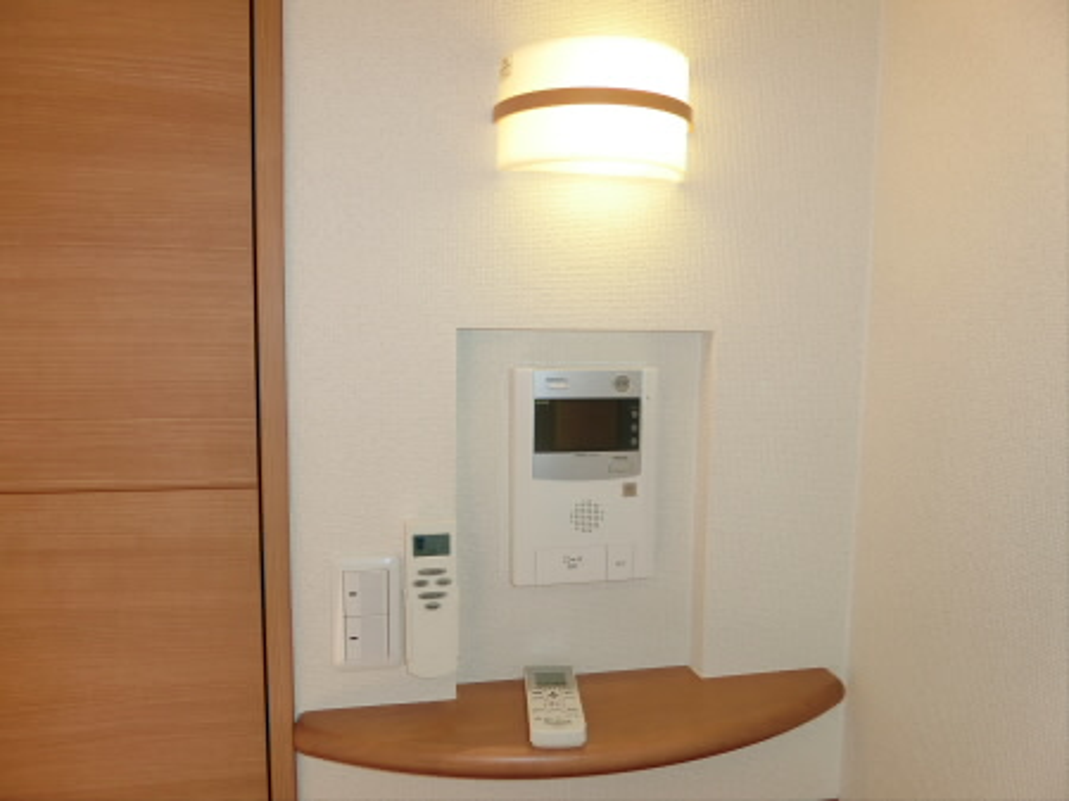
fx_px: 772
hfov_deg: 69.4
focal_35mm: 25
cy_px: 400
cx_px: 534
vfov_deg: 54.8
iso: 100
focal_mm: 5.4
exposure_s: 1/125
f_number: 2.8
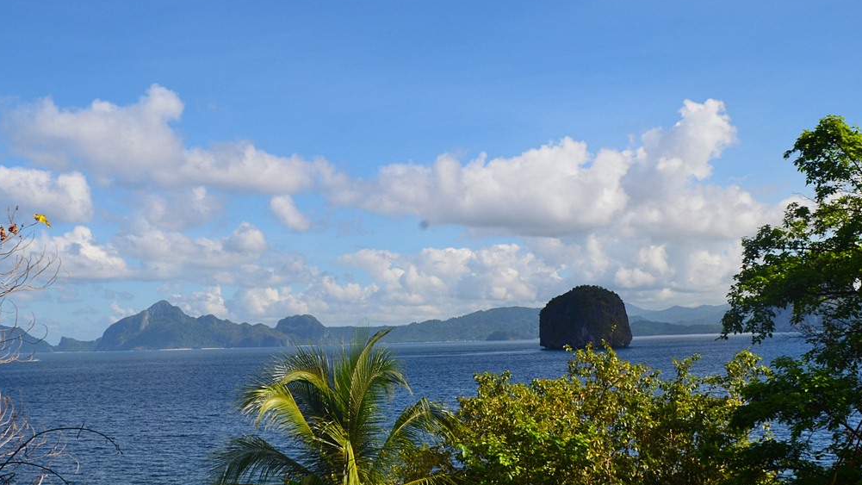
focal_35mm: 46
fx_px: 1051
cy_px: 246
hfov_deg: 44.6
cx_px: 404
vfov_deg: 26.0
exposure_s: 1/160
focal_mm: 18
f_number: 11
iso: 100
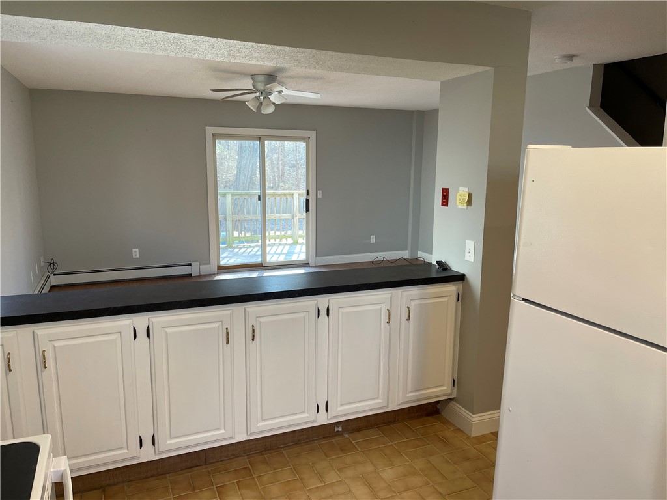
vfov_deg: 54.9
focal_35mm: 25
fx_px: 482
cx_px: 334
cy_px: 250
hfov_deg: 69.4
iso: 125
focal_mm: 5.1
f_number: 1.6
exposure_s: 1/120
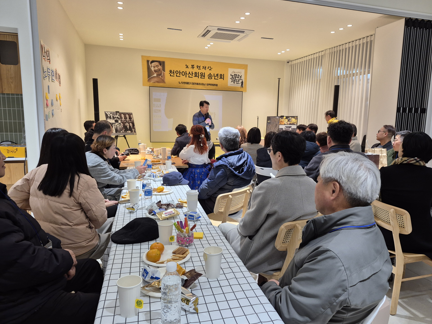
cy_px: 161
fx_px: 300
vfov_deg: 56.8
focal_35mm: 24
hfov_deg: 71.6
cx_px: 221
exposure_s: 1/60
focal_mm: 5.4
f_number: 1.8
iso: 160
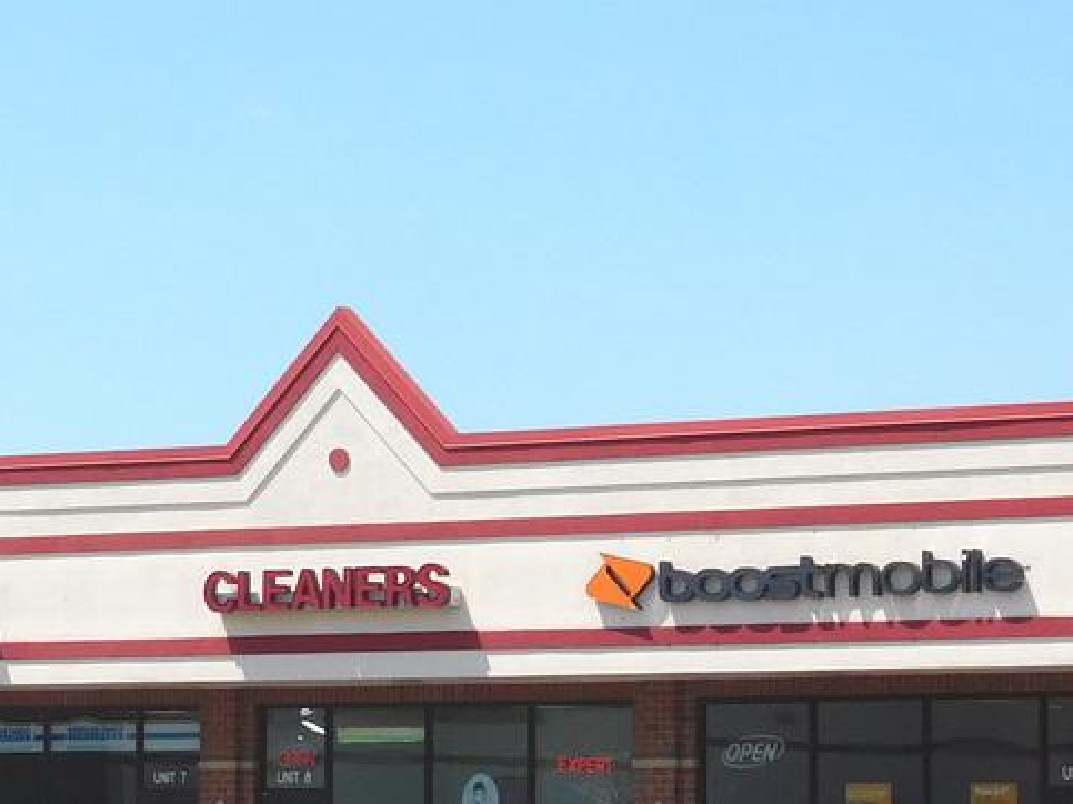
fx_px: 4617
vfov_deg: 9.9
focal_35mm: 149
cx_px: 315
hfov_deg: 13.2
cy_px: 629
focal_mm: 8.9
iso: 125
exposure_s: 1/400
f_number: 8.2
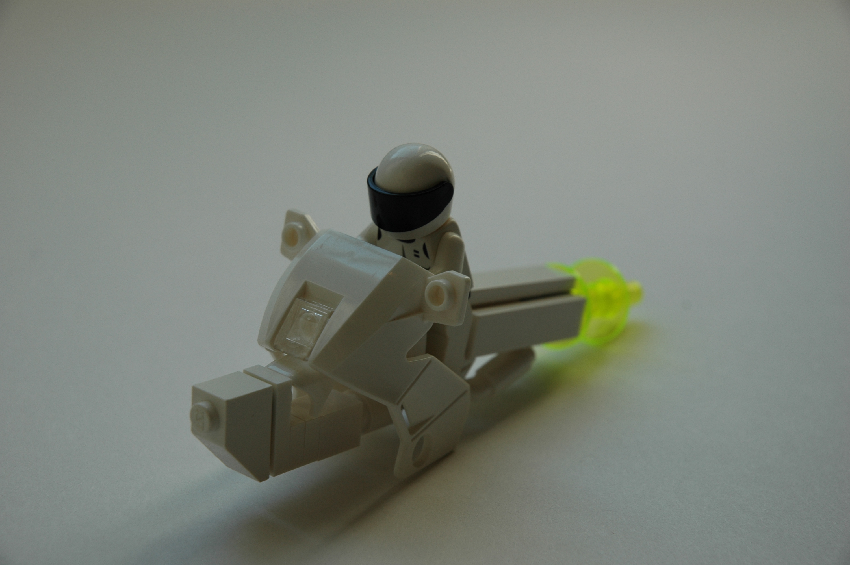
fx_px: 2477
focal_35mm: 105
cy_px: 282
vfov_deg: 13.0
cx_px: 425
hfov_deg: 19.5
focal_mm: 70
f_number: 7.1
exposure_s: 1/200
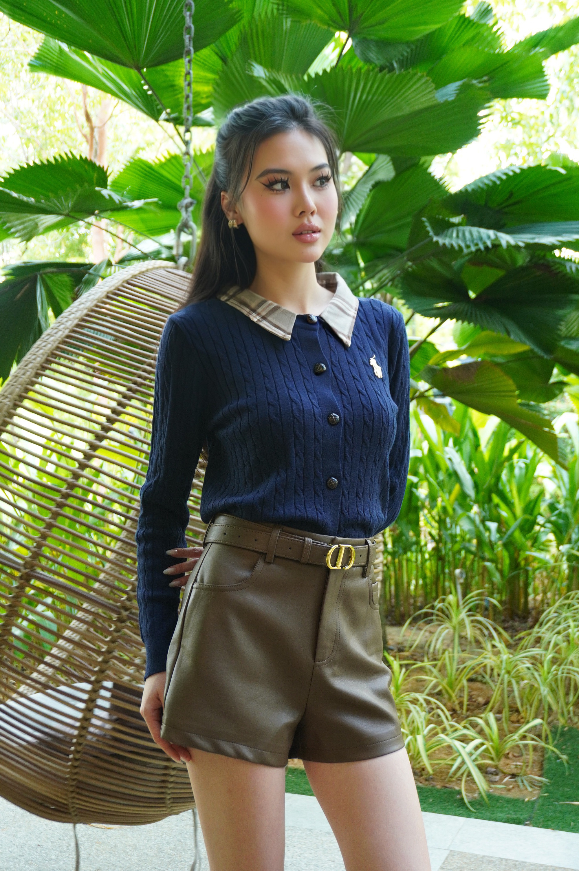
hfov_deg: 31.8
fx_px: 1015
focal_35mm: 42
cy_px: 436
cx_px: 290
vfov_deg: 46.4
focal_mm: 28
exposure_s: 1/20
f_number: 4.5
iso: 800
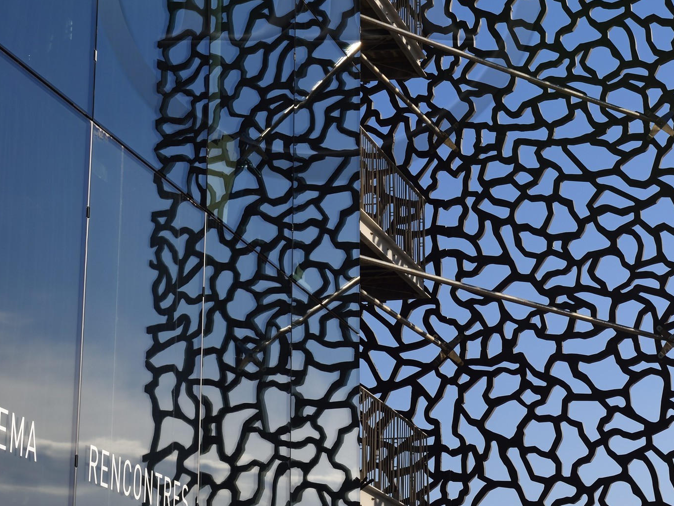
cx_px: 317
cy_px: -50
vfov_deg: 12.3
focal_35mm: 118
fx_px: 2298
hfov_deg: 16.7
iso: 200
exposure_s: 1/320
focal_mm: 70
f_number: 14
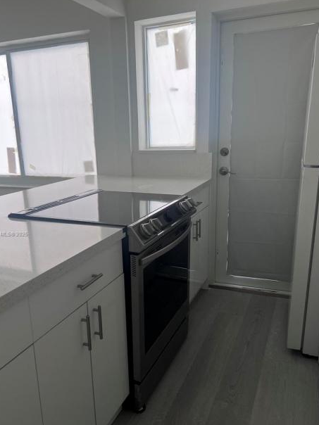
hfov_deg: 45.4
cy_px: 234
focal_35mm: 31
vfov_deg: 58.2
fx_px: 381
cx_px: 140
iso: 100
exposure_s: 1/121
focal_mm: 5.7
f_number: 1.5
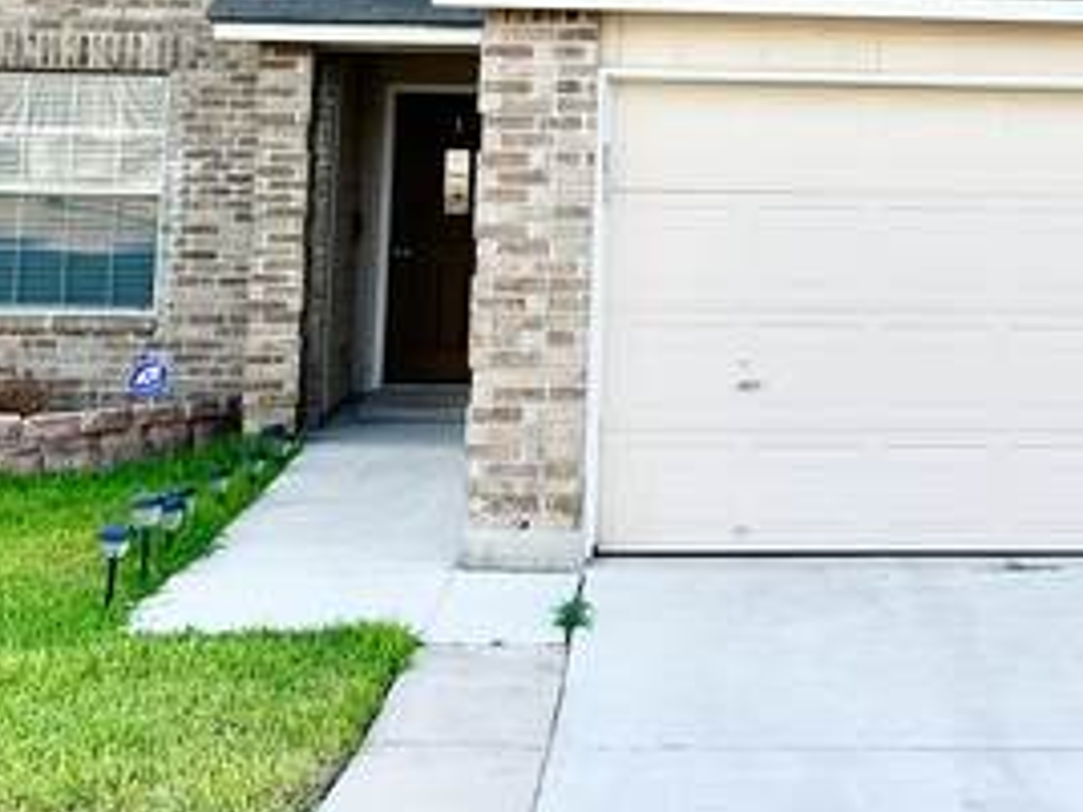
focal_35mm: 62
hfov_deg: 30.7
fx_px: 1940
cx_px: 792
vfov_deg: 22.5
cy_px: -57
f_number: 1.5
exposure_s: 1/1468
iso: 50
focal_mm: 5.7
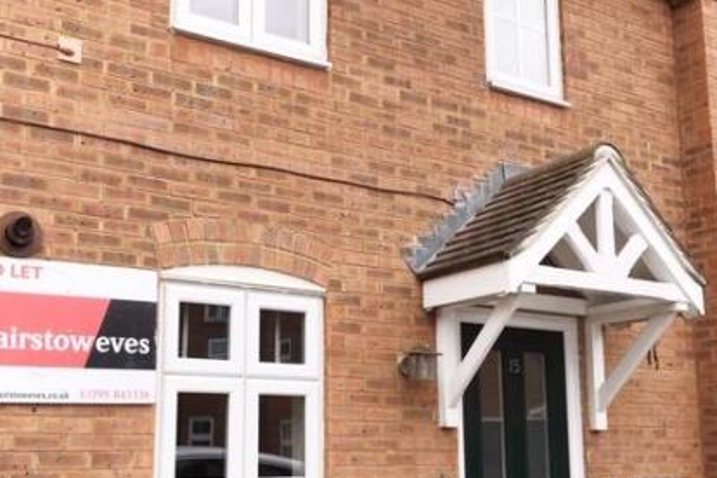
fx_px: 817
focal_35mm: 41
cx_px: 283
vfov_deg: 32.4
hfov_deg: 47.1
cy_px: 313
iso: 20
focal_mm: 3.99
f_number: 1.8
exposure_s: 1/665
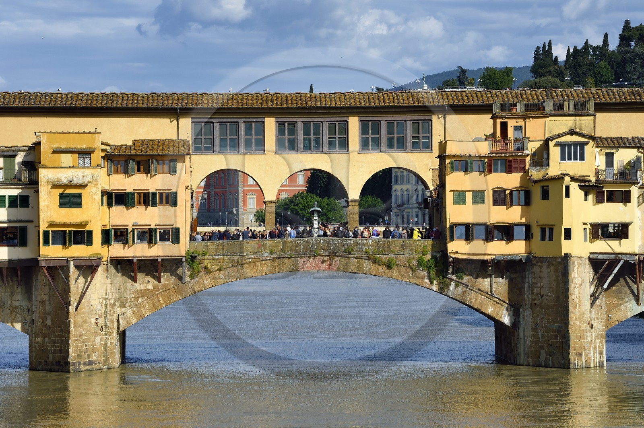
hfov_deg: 11.1
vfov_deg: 7.4
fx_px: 3307
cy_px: 214
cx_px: 322
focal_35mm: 185
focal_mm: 185
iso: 200
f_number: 11
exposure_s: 1/320
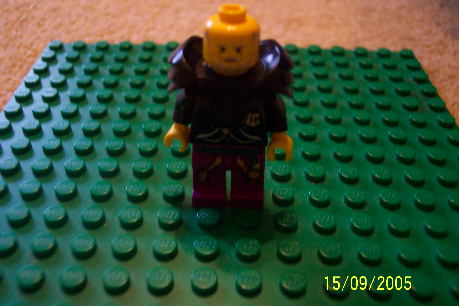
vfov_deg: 35.1
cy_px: 153
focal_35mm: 38
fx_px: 484
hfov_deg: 50.7
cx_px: 230
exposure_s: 1/8
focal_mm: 8
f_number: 2.8
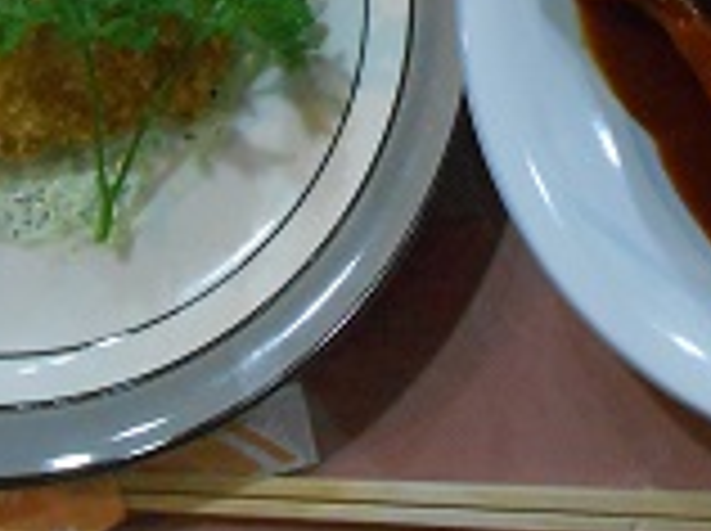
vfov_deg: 17.7
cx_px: 470
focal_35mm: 79
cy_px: -104
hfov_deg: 24.6
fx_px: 1620
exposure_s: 1/10
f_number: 3.8
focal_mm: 5.3
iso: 800
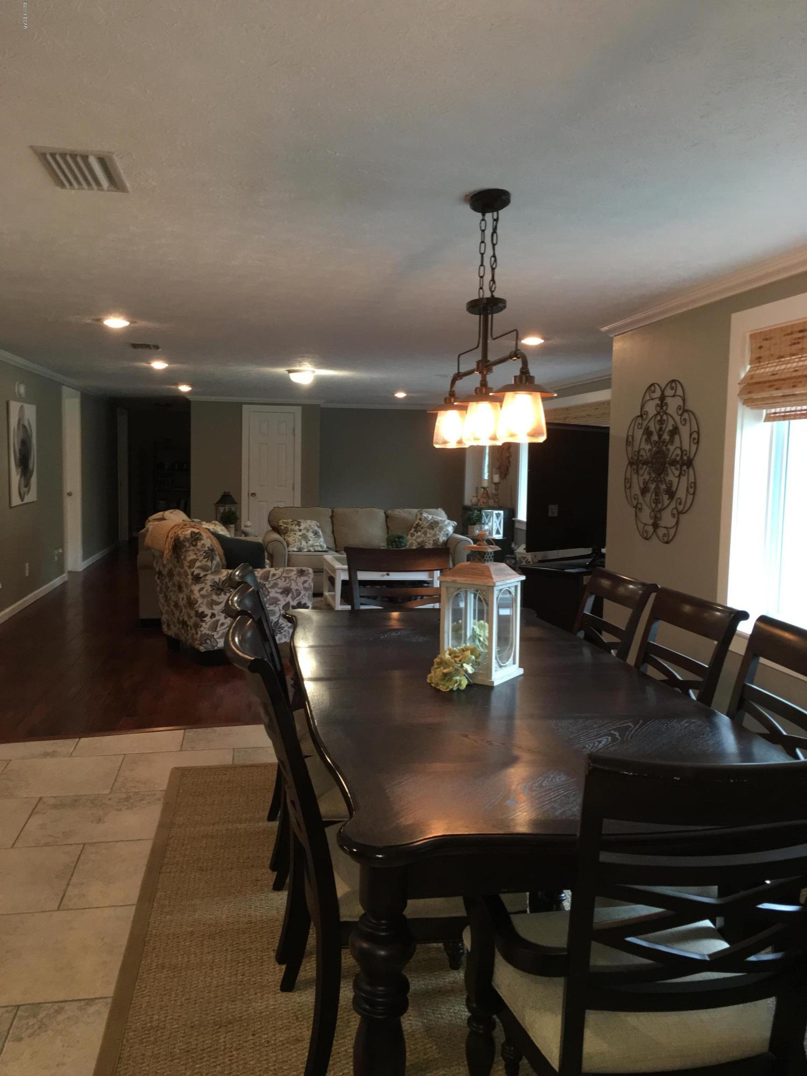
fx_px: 901
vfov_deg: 61.7
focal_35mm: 29
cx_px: 404
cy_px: 538
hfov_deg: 48.2
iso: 100
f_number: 2.2
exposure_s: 1/20
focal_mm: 4.15
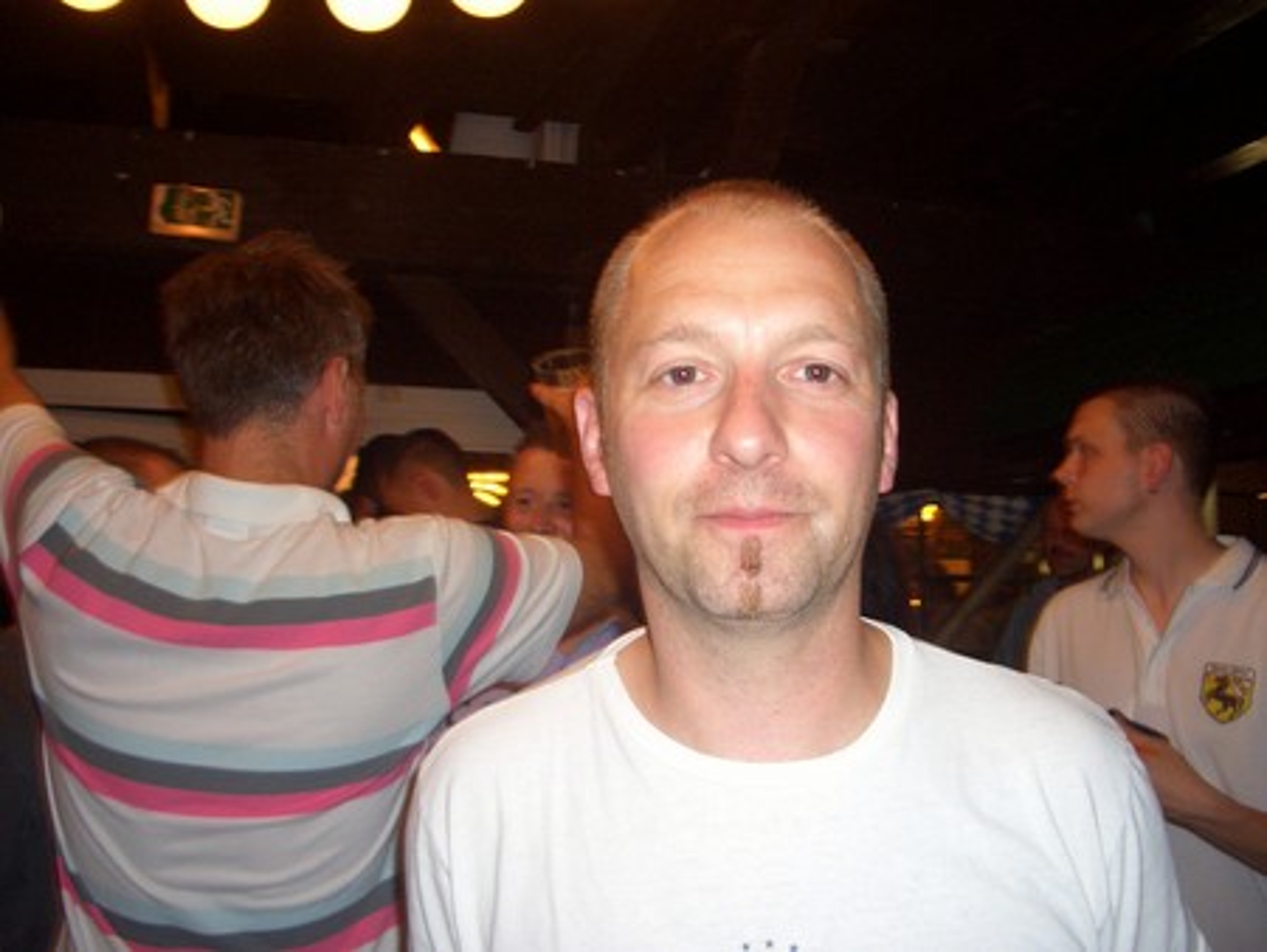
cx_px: 634
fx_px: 1282
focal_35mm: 35
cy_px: 476
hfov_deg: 52.6
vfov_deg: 40.7
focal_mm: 5.8
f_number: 2.6
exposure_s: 1/60
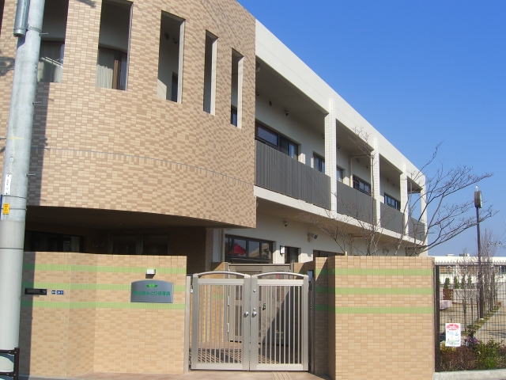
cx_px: 253
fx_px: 555
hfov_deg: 49.0
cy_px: 190
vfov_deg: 37.7
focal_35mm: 38
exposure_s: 1/200
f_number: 8
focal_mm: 7.9
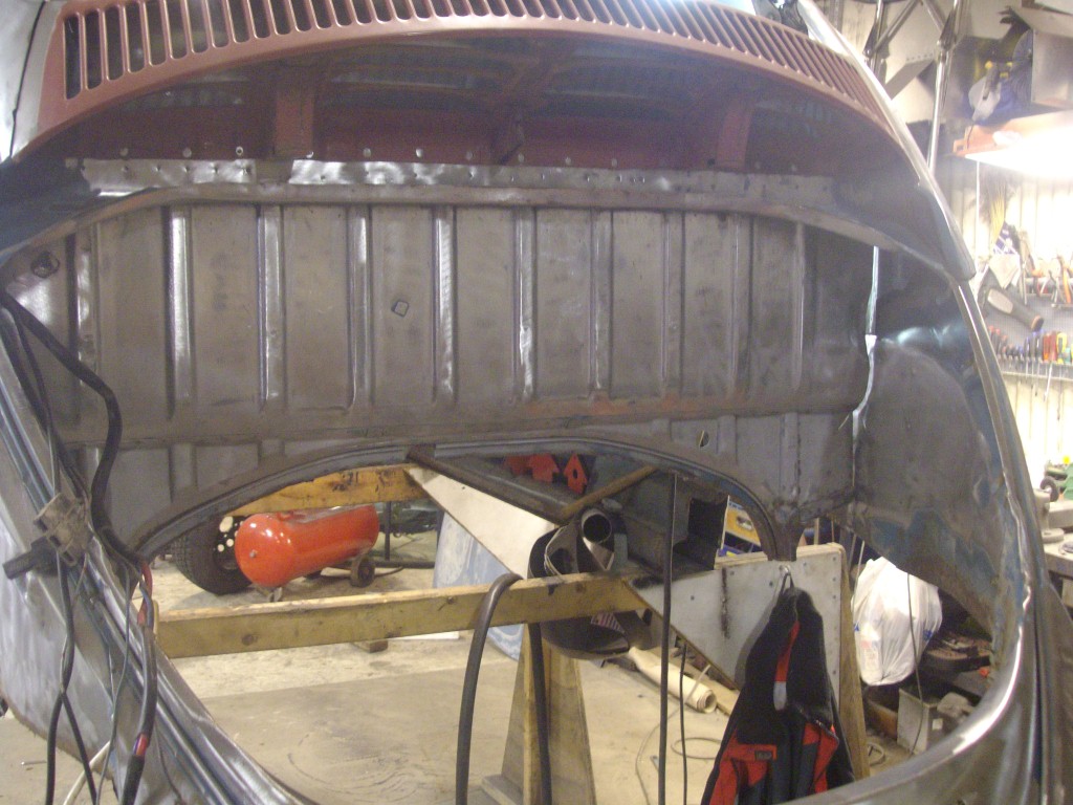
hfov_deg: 51.4
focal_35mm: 36
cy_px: 402
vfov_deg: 39.7
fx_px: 1116
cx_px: 536
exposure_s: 1/8
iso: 320
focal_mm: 6
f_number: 2.7
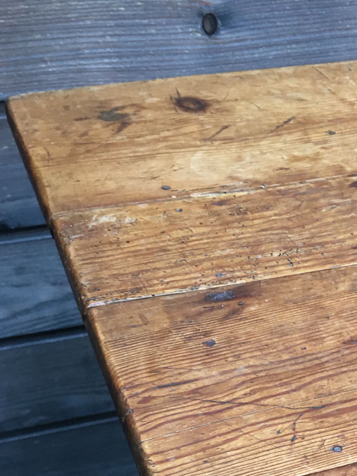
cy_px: 507
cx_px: 370
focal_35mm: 63
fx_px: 866
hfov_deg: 22.3
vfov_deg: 28.3
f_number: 2.2
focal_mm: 4.15
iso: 50
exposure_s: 1/17
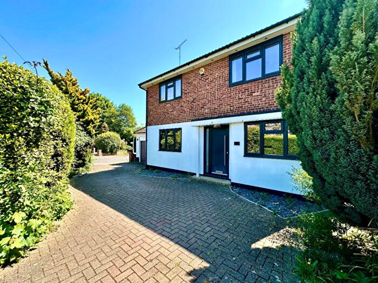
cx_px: 189
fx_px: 153
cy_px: 142
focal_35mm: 14
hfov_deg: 102.1
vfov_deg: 85.7
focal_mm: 2.22
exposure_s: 1/435
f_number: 2.2
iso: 40
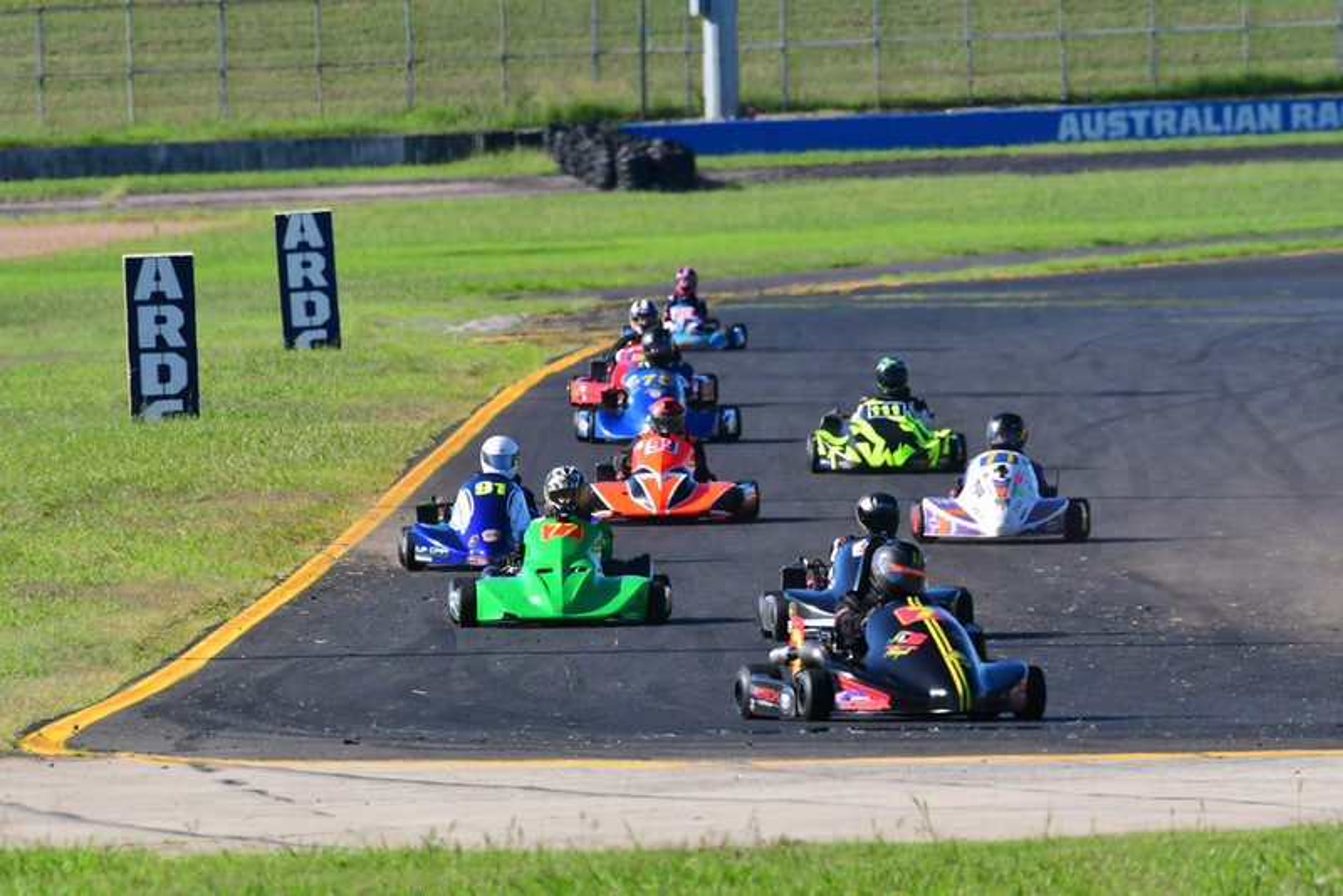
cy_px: 448
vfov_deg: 2.0
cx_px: 672
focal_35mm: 675
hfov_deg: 3.1
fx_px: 25189
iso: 500
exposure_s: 1/640
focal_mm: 450
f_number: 10
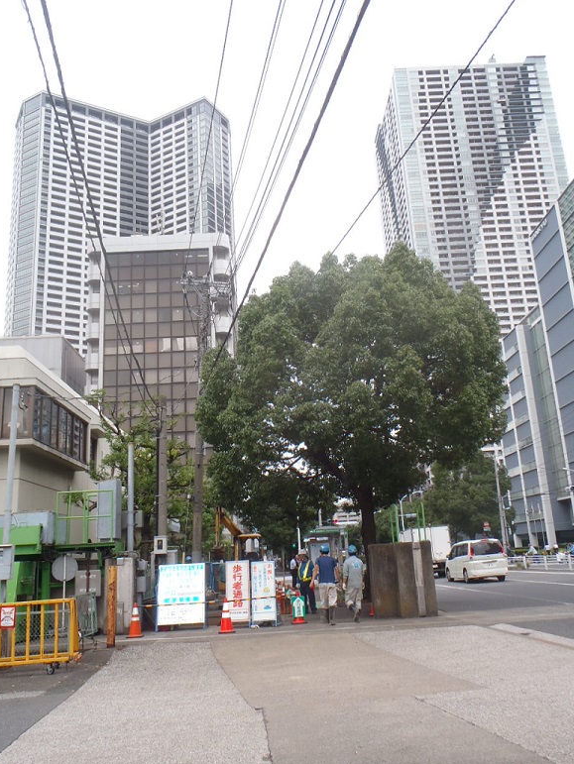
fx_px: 641
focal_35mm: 29
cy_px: 372
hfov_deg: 48.3
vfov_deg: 61.6
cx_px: 285
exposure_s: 1/200
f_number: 3.9
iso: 80
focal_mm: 5
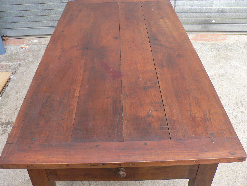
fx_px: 257
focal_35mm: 36
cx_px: 124
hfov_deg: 51.4
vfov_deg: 39.7
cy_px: 93
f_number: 2.8
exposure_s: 1/100
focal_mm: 6
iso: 80
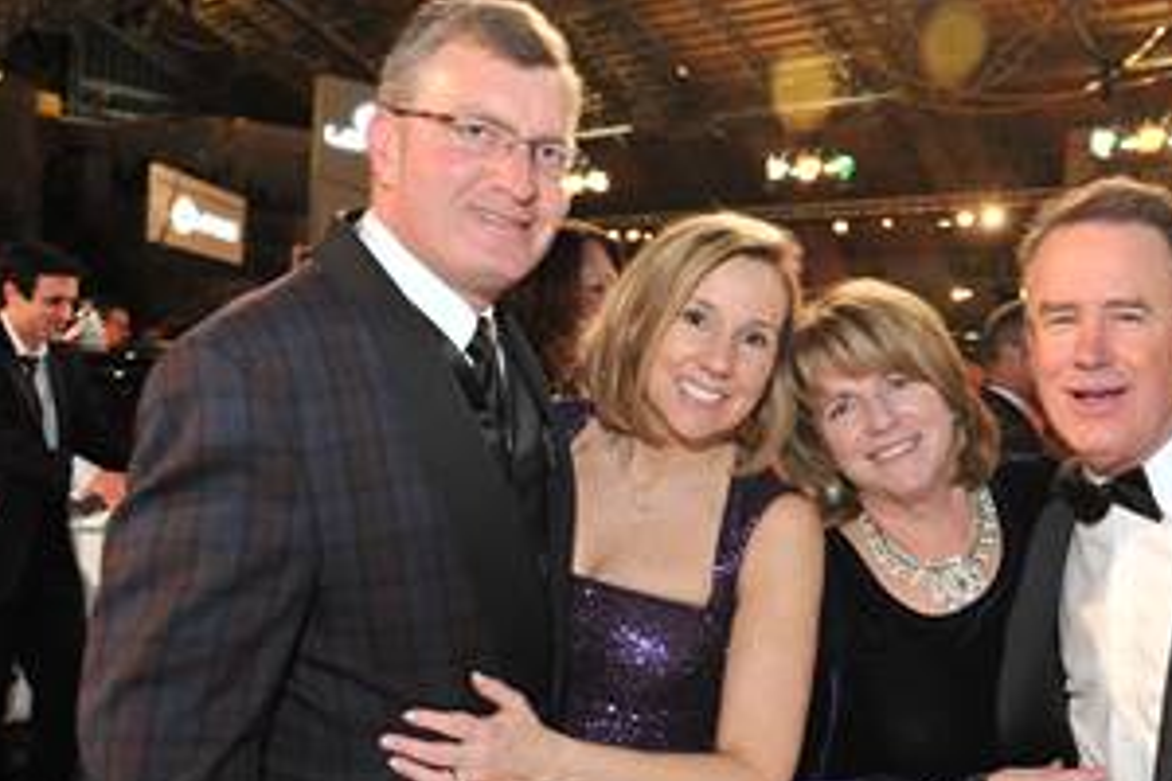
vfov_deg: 30.0
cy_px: 582
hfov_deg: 43.7
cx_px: 805
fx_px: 1432
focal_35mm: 44
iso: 1250
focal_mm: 24
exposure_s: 1/50
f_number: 5.6
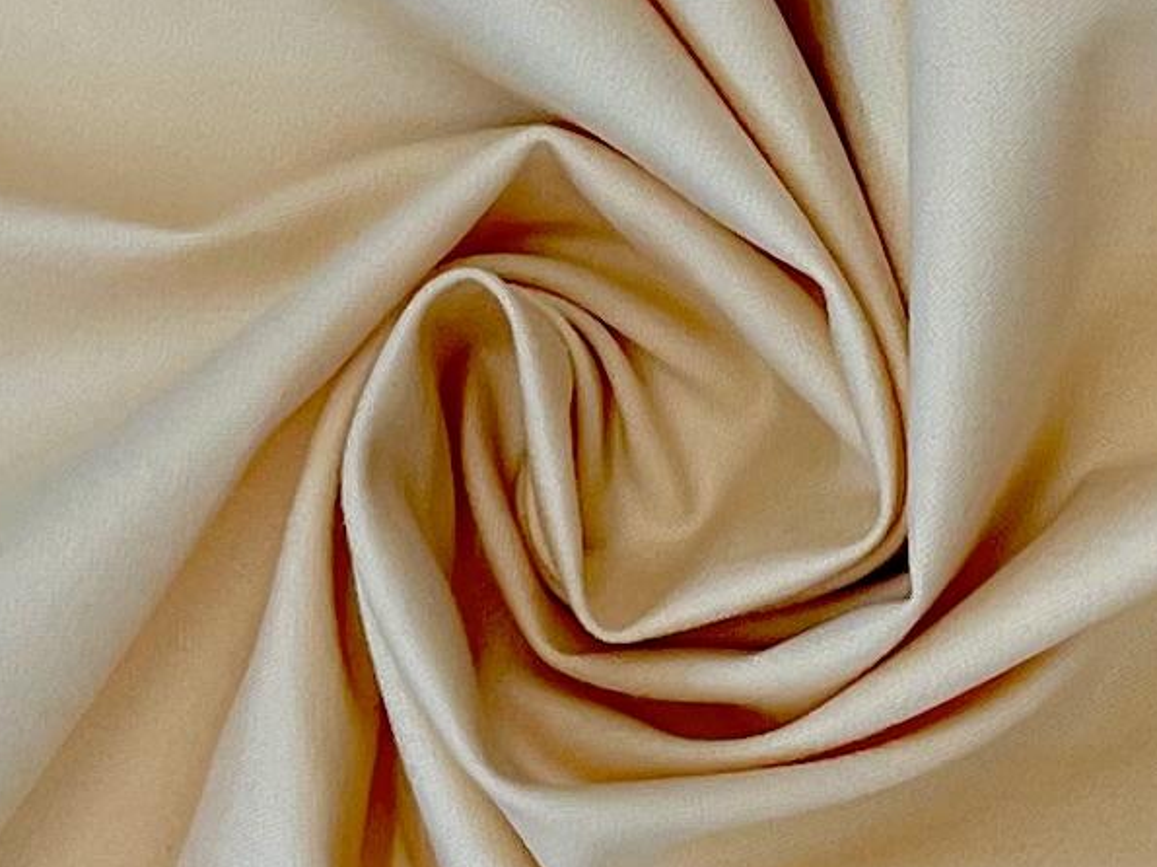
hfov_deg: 63.4
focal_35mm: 28
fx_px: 936
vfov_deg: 49.7
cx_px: 554
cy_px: 406
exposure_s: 1/120
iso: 64
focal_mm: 5.1
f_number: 1.6
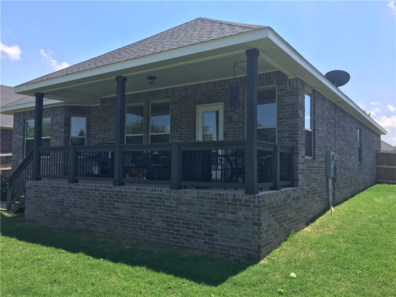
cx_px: 198
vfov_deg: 48.2
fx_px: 332
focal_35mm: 29
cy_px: 148
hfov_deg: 61.7
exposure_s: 1/699
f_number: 2.2
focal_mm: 4.15
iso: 25
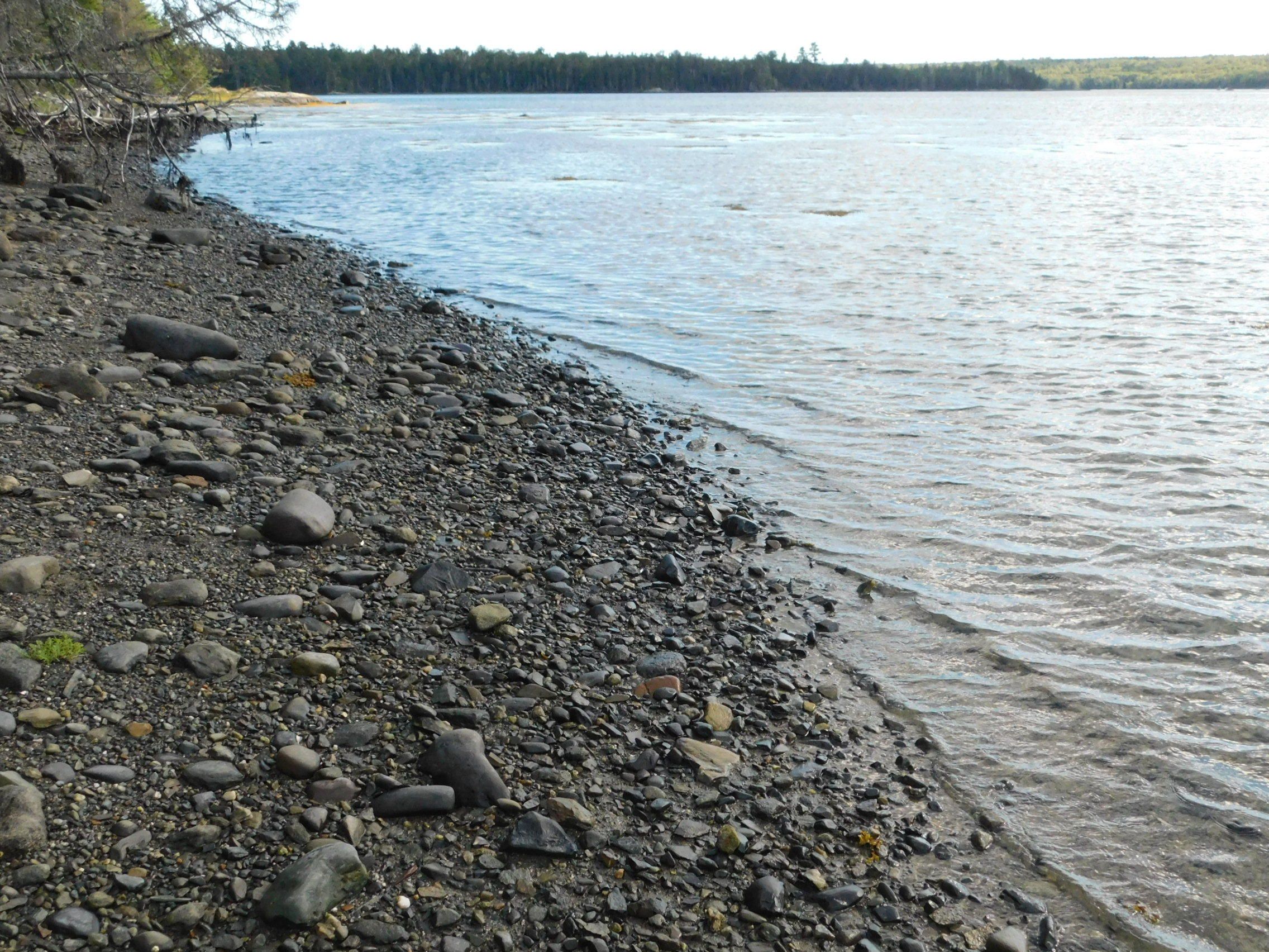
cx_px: 634
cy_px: 476
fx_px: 1320
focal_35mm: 36
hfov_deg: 51.4
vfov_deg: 39.7
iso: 400
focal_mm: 6.3
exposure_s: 1/1250
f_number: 3.5
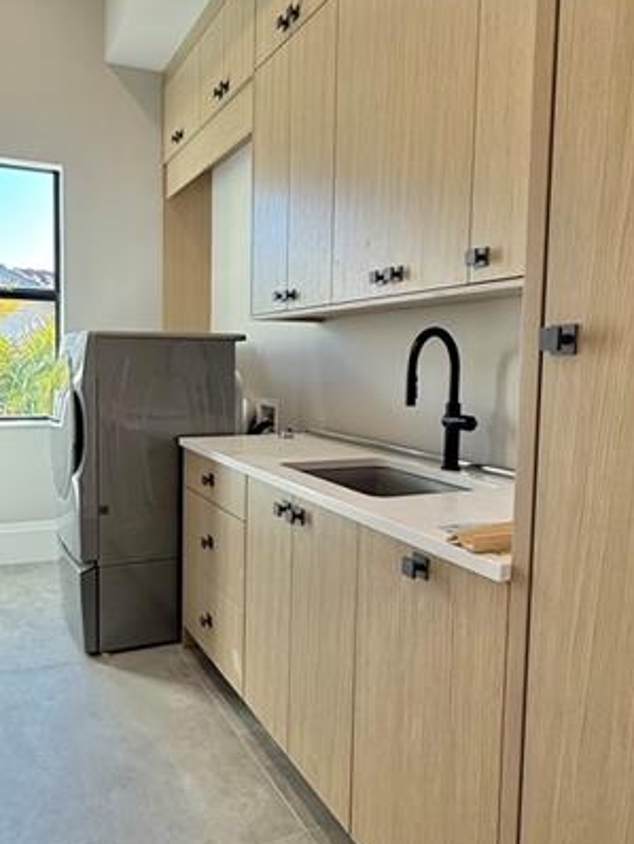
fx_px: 659
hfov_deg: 50.9
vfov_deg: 65.3
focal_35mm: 27
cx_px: 237
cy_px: 416
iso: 100
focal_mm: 2.22
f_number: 2.2
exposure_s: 1/120
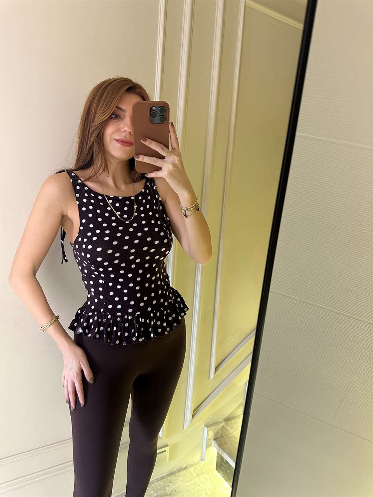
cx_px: 186
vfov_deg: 71.6
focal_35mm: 24
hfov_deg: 56.8
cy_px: 248
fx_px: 345
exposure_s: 1/60
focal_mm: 6.86
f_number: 1.78
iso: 320
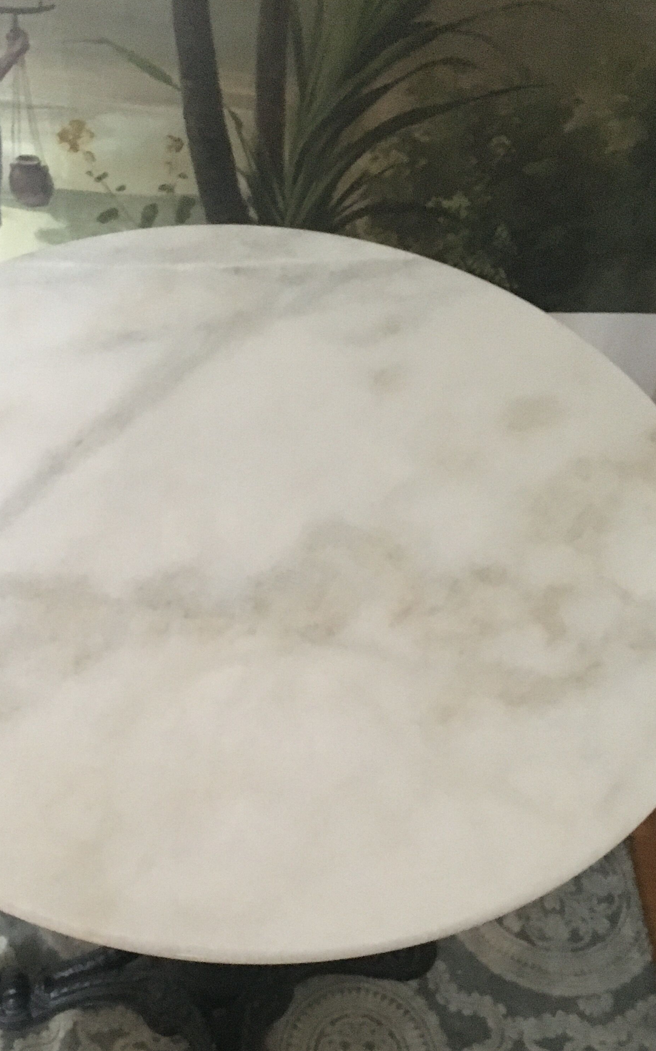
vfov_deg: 46.6
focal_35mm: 42
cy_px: 680
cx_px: 229
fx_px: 1202
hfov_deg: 30.4
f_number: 2.2
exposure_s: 1/17
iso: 1000
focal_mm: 4.15
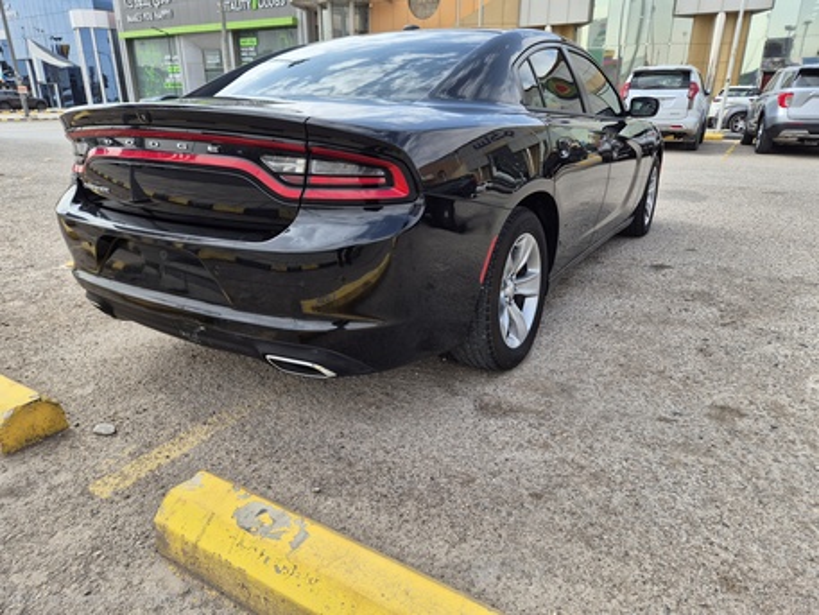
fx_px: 544
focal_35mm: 23
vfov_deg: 58.9
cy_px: 308
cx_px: 410
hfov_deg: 73.9
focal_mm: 5.4
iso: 25
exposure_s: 1/909
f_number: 1.8
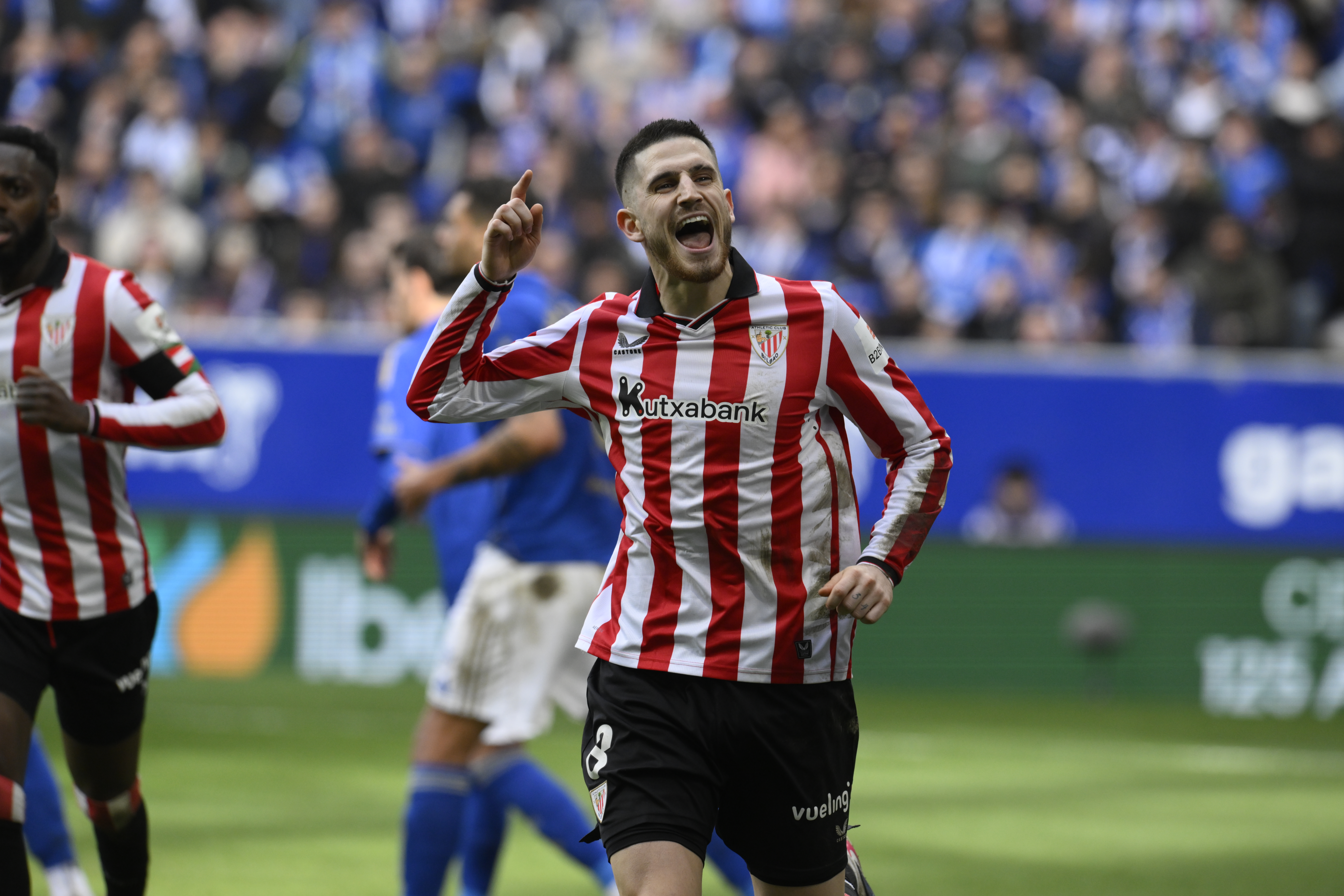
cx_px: 672
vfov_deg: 3.4
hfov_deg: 5.2
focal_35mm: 400
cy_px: 448
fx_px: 14932
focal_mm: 400
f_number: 5
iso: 2000
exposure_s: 1/2500
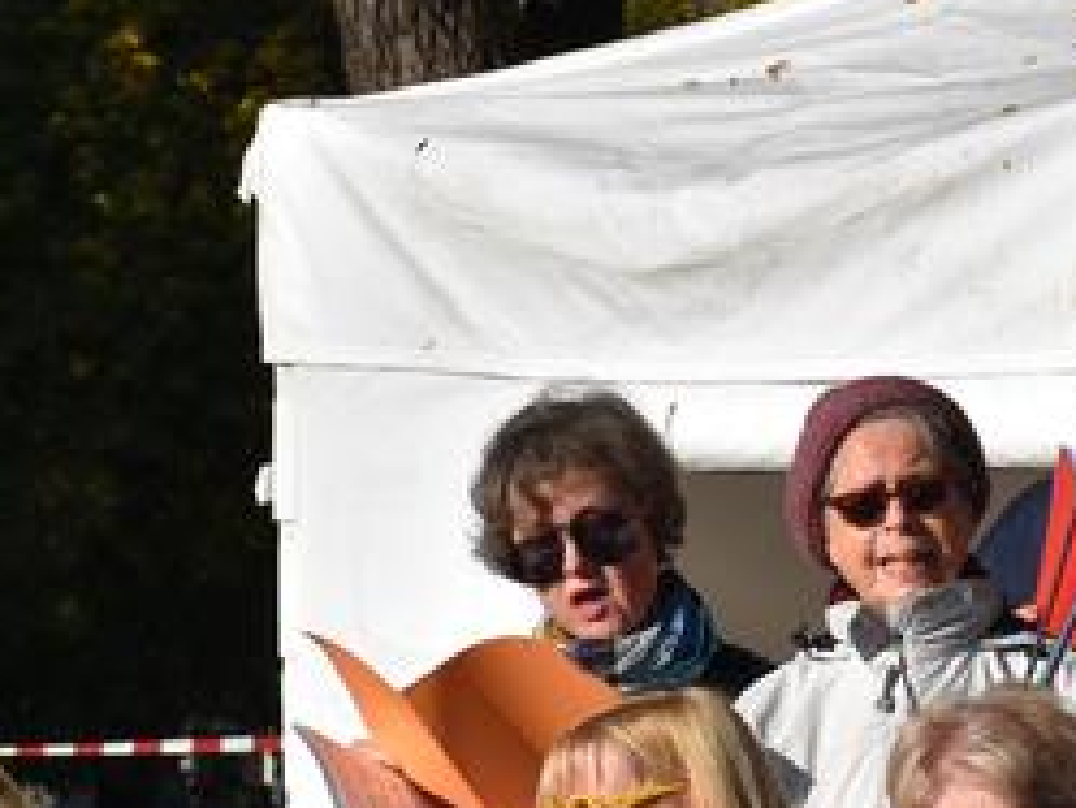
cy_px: 560
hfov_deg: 6.1
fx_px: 10076
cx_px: 1305
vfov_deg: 4.6
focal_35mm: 324
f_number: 11
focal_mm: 80
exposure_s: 1/500
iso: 200
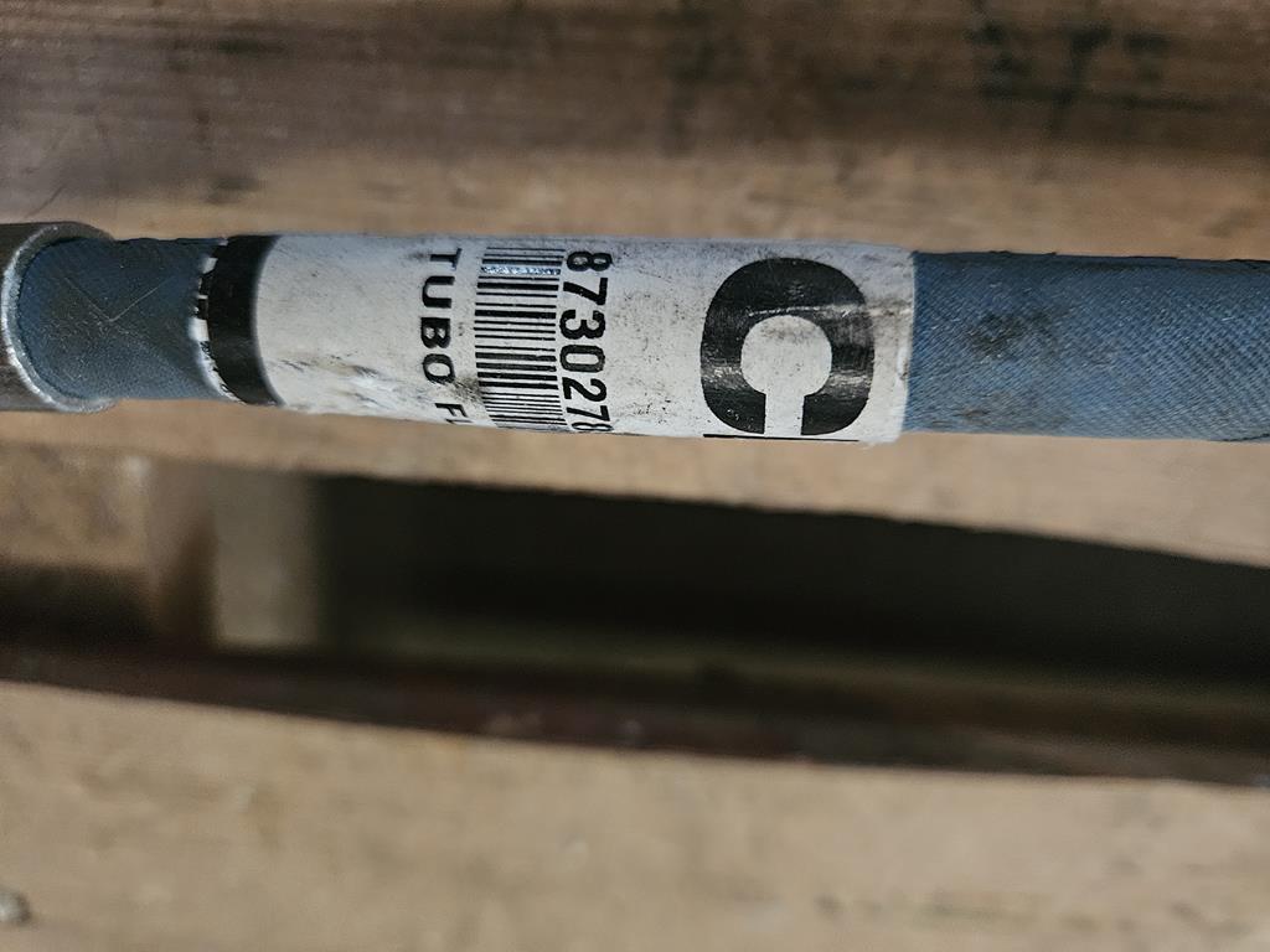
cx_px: 635
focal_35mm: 23
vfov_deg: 58.9
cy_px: 476
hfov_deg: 73.9
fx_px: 844
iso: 1000
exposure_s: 1/25
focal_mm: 5.4
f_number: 1.8
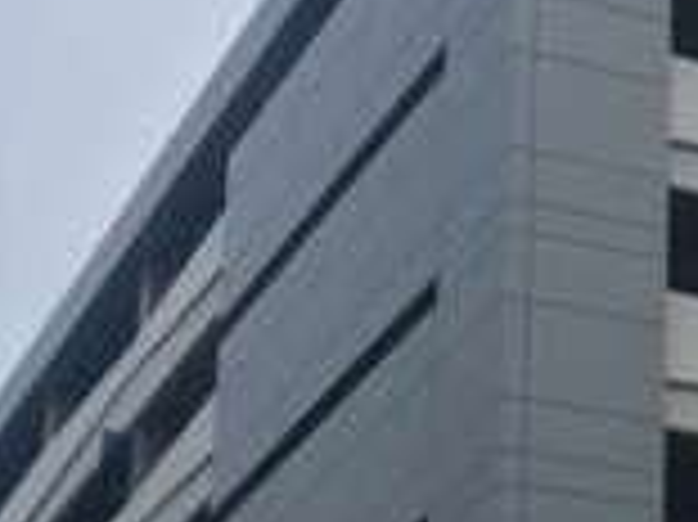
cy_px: 702
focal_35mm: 150
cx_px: 1112
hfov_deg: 12.4
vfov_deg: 9.7
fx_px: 3022
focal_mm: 4.15
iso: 25
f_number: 2.2
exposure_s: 1/635
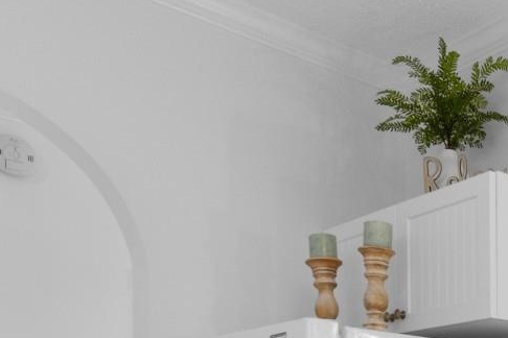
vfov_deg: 24.4
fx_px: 706
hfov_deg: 33.1
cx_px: 597
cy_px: 411
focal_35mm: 50
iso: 100
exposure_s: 1/20
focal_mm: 10
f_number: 4.5
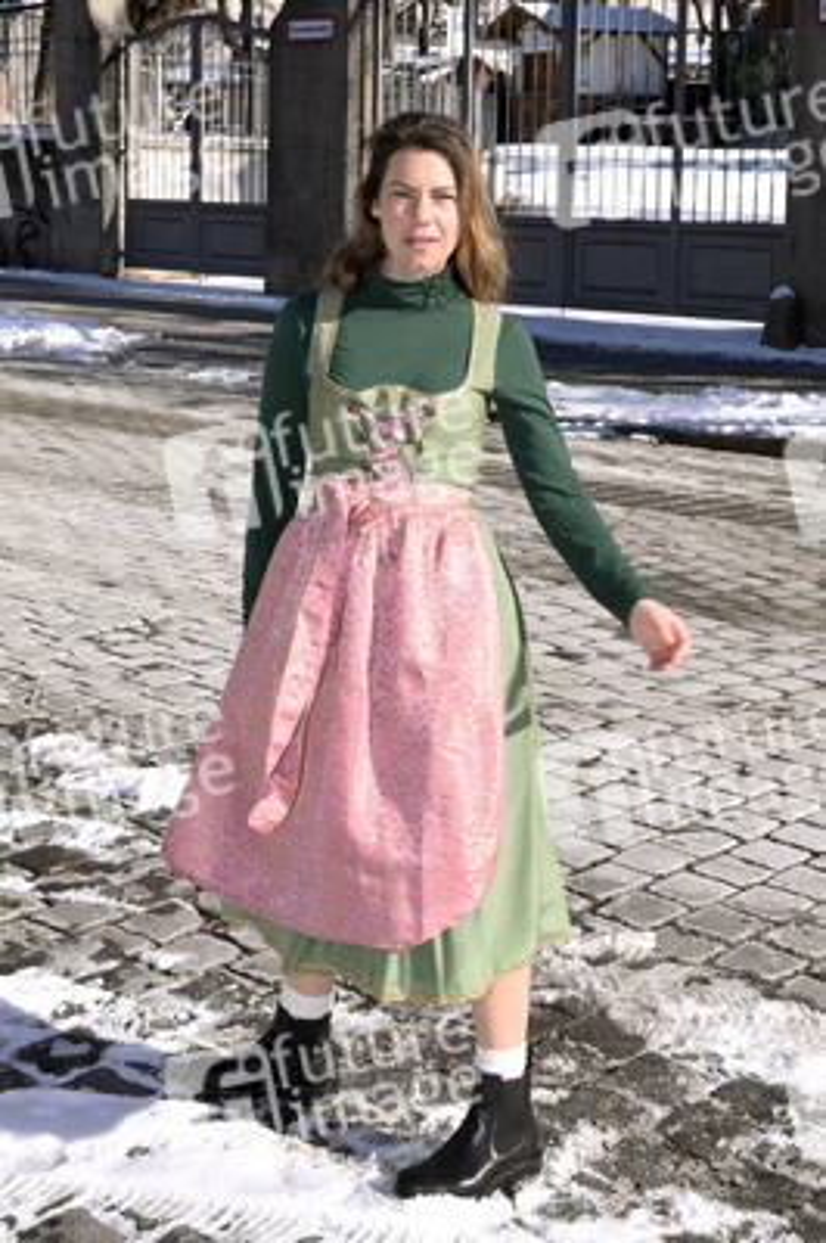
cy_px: 622
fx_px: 1517
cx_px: 413
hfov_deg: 30.5
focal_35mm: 44
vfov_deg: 44.5
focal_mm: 44
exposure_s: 1/160
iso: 160
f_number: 10
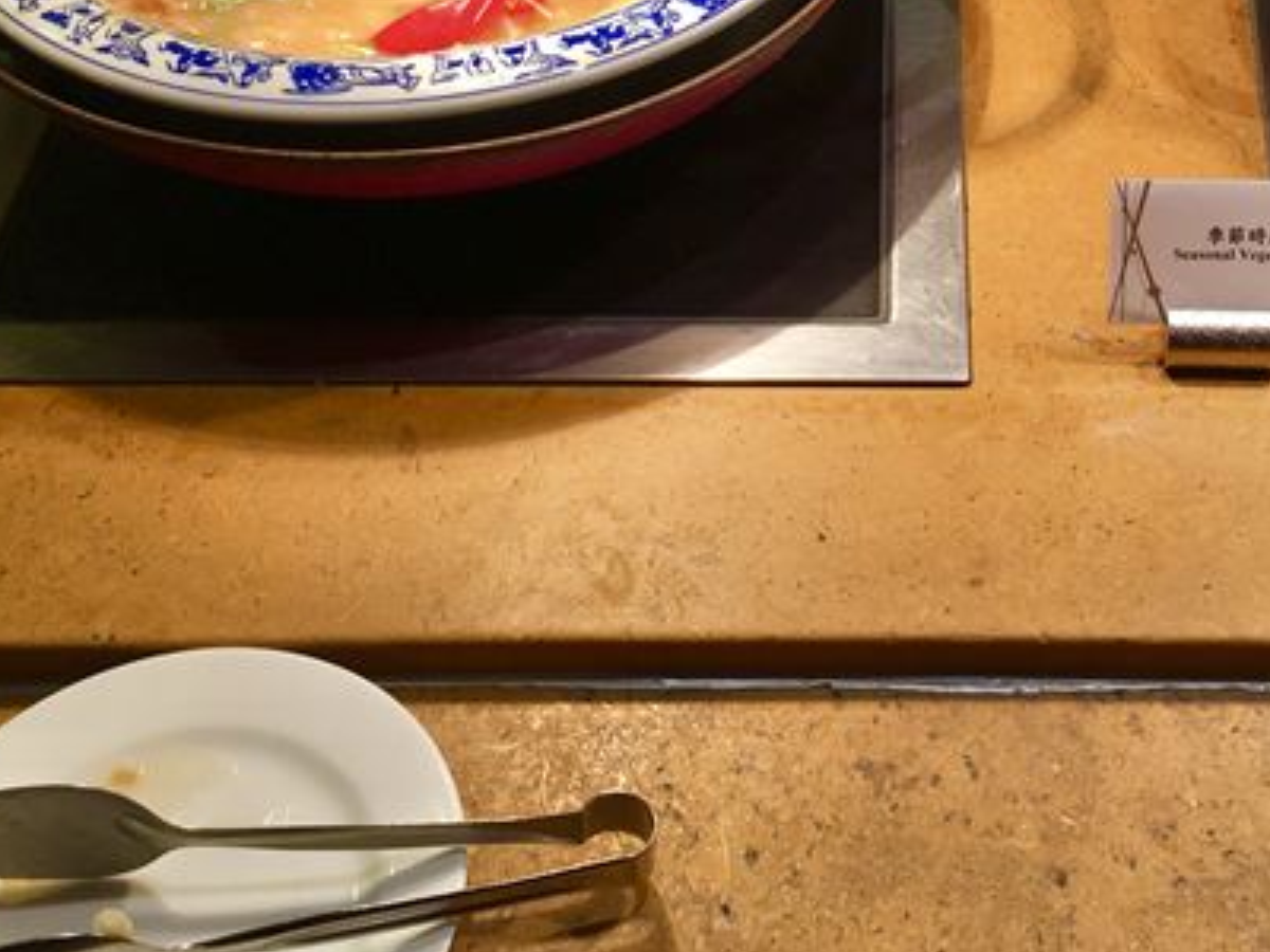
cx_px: 924
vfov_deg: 24.7
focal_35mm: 58
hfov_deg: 32.7
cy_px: 152
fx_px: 2128
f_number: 2.2
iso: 25
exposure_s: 1/60
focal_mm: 4.15
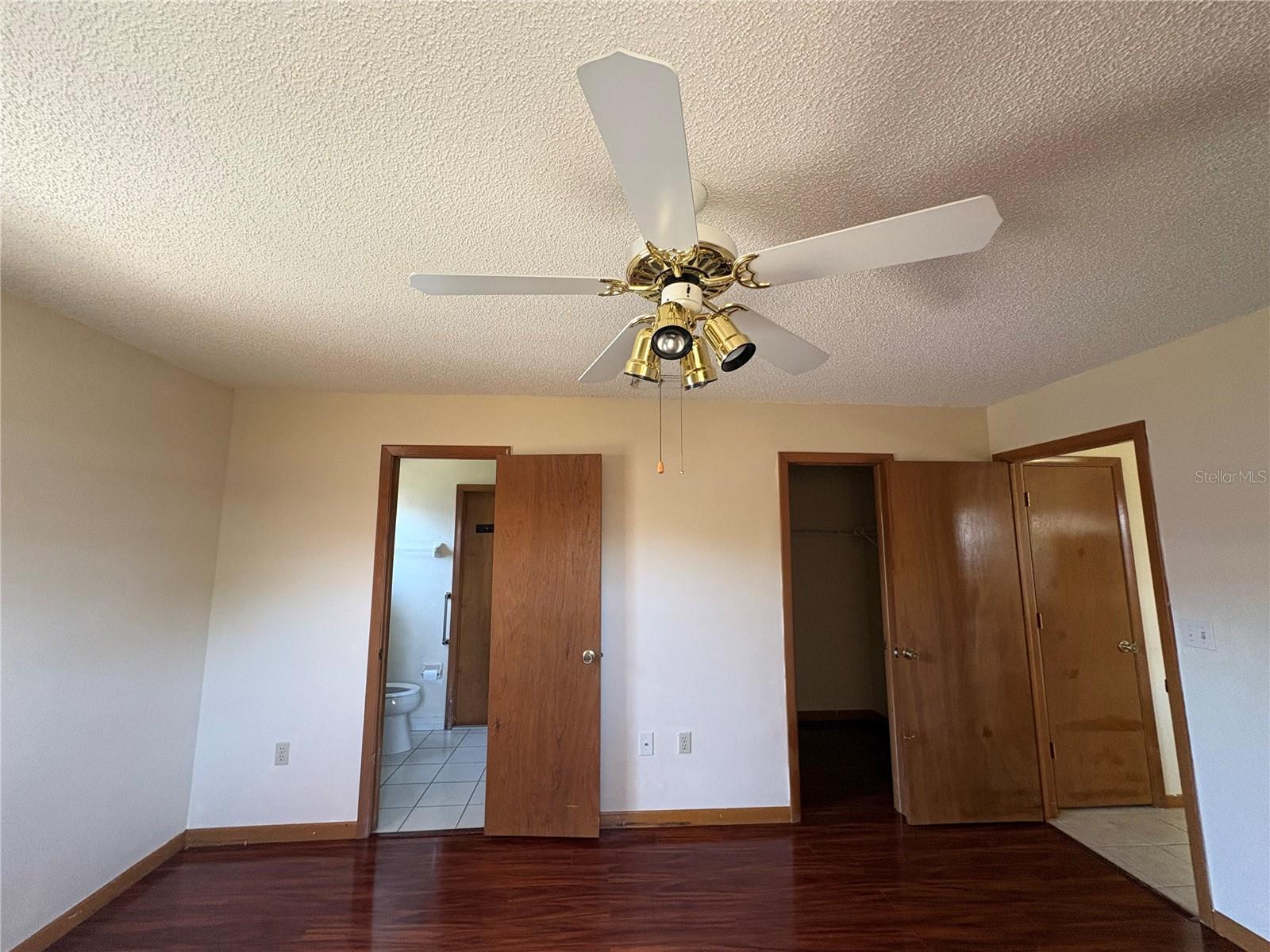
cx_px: 635
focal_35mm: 14
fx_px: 514
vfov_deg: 85.7
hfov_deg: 102.1
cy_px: 476
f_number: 2.2
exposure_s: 1/60
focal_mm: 2.22
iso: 320
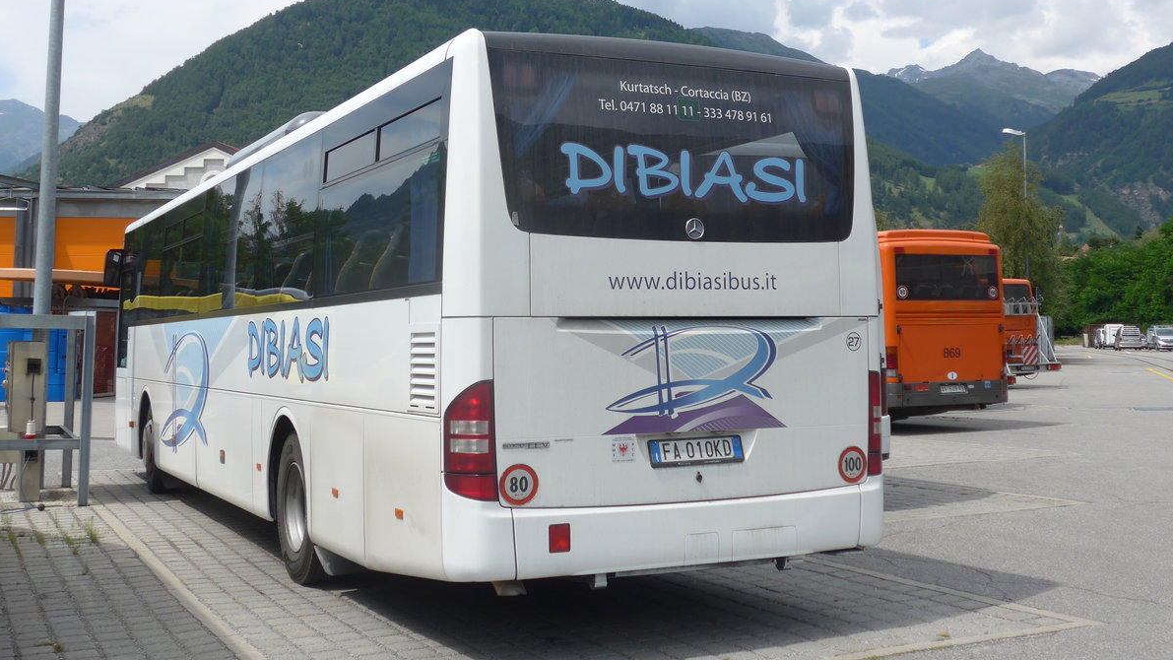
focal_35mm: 45
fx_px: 1400
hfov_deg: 45.5
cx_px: 589
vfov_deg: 26.4
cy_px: 229
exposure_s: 1/1600
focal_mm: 8.4
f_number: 2.8
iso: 80
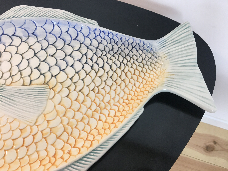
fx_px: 191
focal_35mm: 29
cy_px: 86
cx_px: 114
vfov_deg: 48.2
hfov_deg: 61.7
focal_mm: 4.15
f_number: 2.2
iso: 64
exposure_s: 1/33
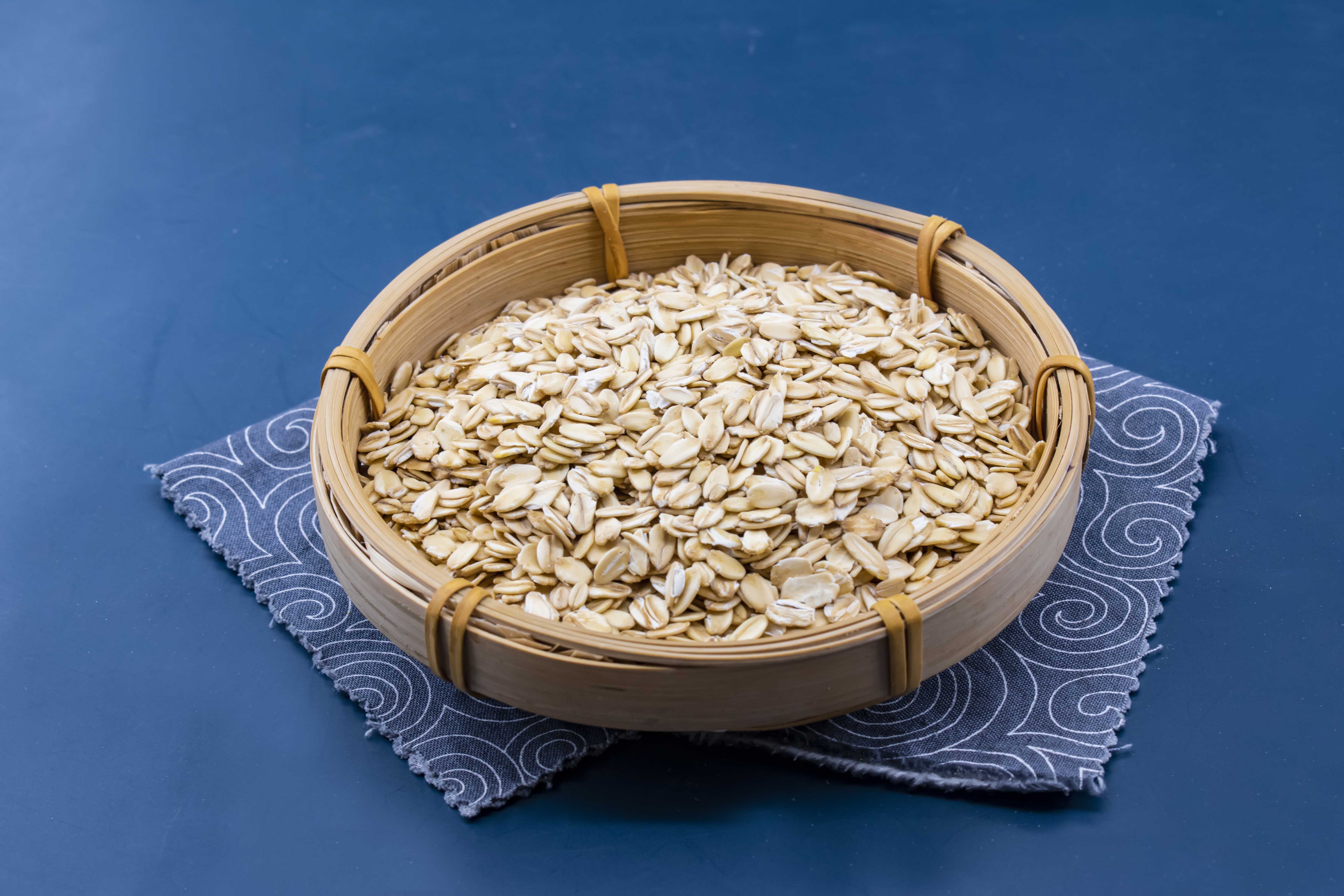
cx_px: 672
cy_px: 448
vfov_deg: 16.6
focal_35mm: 82
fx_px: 3080
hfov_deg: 24.6
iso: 400
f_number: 10
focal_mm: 55
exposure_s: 1/30
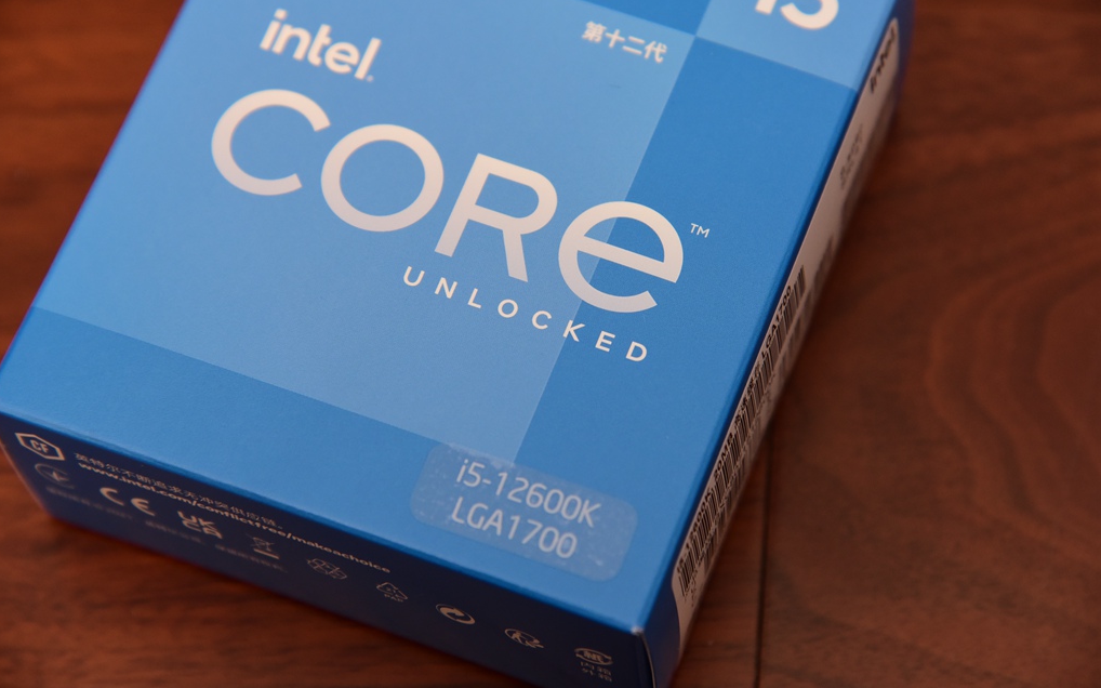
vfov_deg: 10.6
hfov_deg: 17.0
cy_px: 330
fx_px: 3690
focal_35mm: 123
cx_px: 548
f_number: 5.6
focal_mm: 120
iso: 1600
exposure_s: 1/60
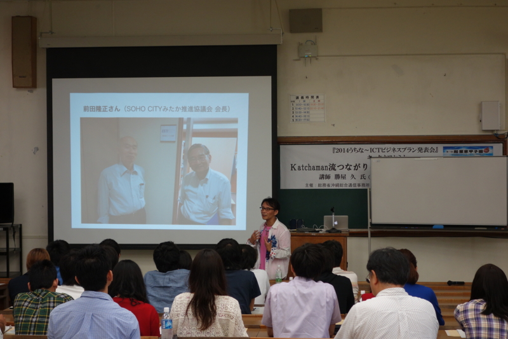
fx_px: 1058
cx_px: 254
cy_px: 170
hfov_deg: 27.0
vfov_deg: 18.2
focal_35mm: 75
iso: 400
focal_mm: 27.86
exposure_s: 1/80
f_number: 4
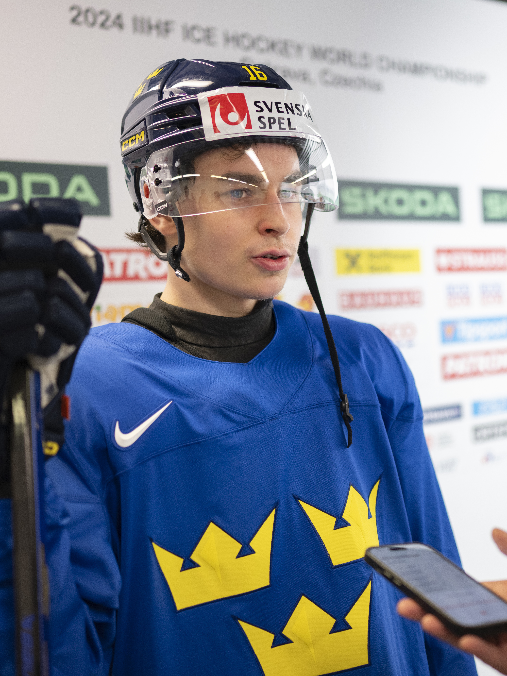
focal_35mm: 51
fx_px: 996
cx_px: 413
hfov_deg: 27.9
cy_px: 341
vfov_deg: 37.5
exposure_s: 1/250
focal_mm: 35
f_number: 1.8
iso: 720
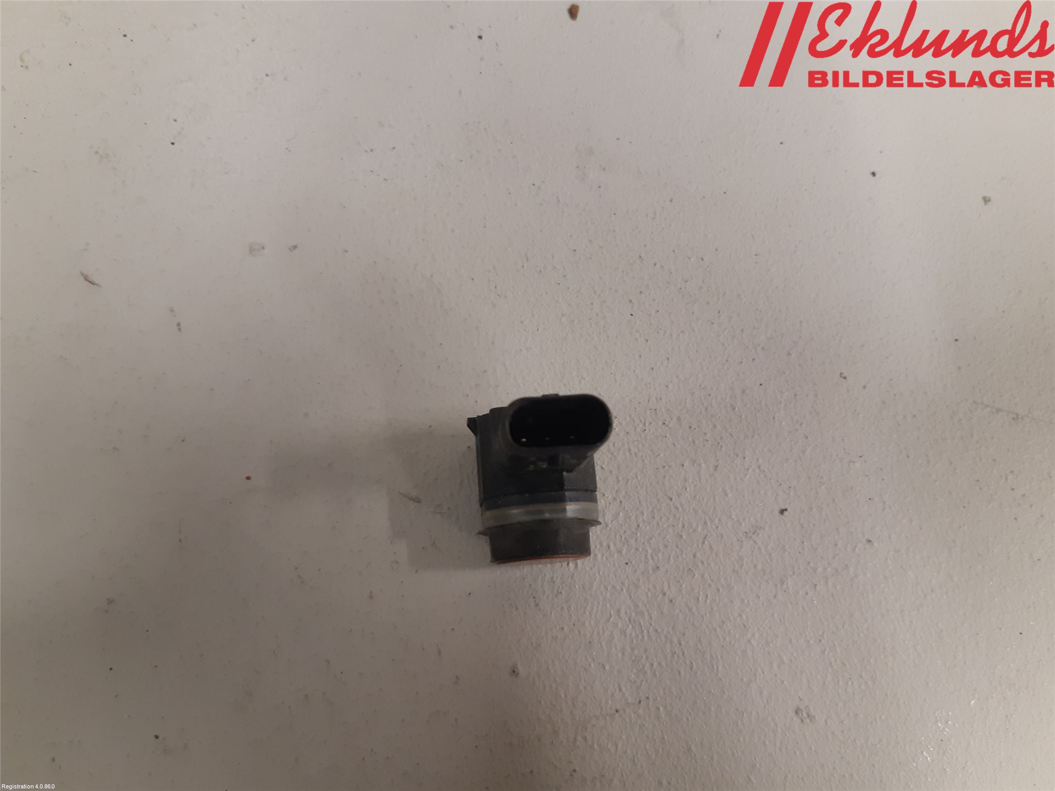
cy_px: 396
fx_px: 792
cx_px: 528
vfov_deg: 53.1
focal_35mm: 26
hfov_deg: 67.3
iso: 200
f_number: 1.7
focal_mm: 3.93
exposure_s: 1/50
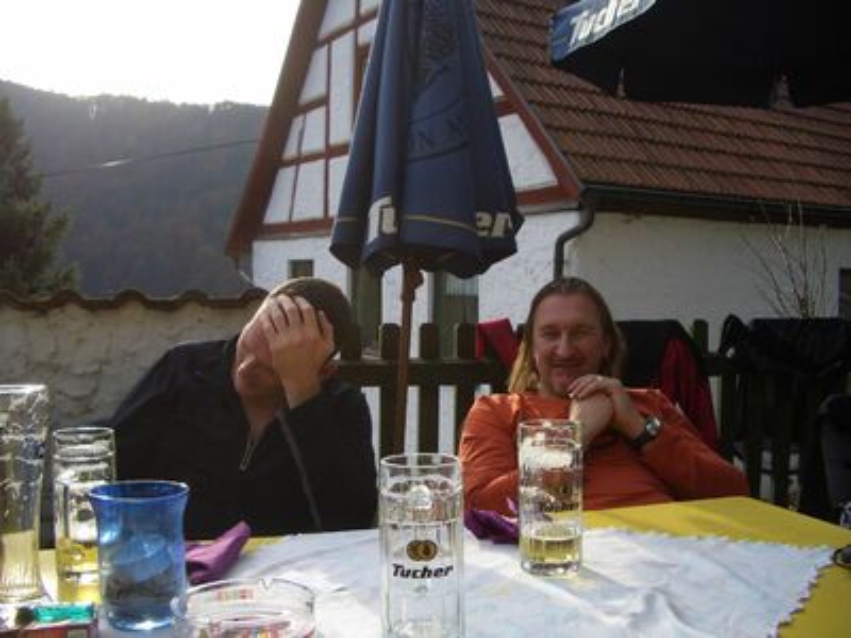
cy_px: 319
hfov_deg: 52.6
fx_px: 860
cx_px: 426
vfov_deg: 40.7
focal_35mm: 35
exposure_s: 1/320
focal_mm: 5.8
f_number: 2.6
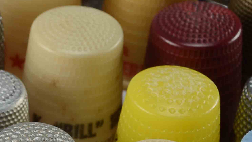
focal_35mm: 239
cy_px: 170
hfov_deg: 8.9
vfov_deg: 5.1
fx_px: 1597
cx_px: -95
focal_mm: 46
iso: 100
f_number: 14
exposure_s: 1/80
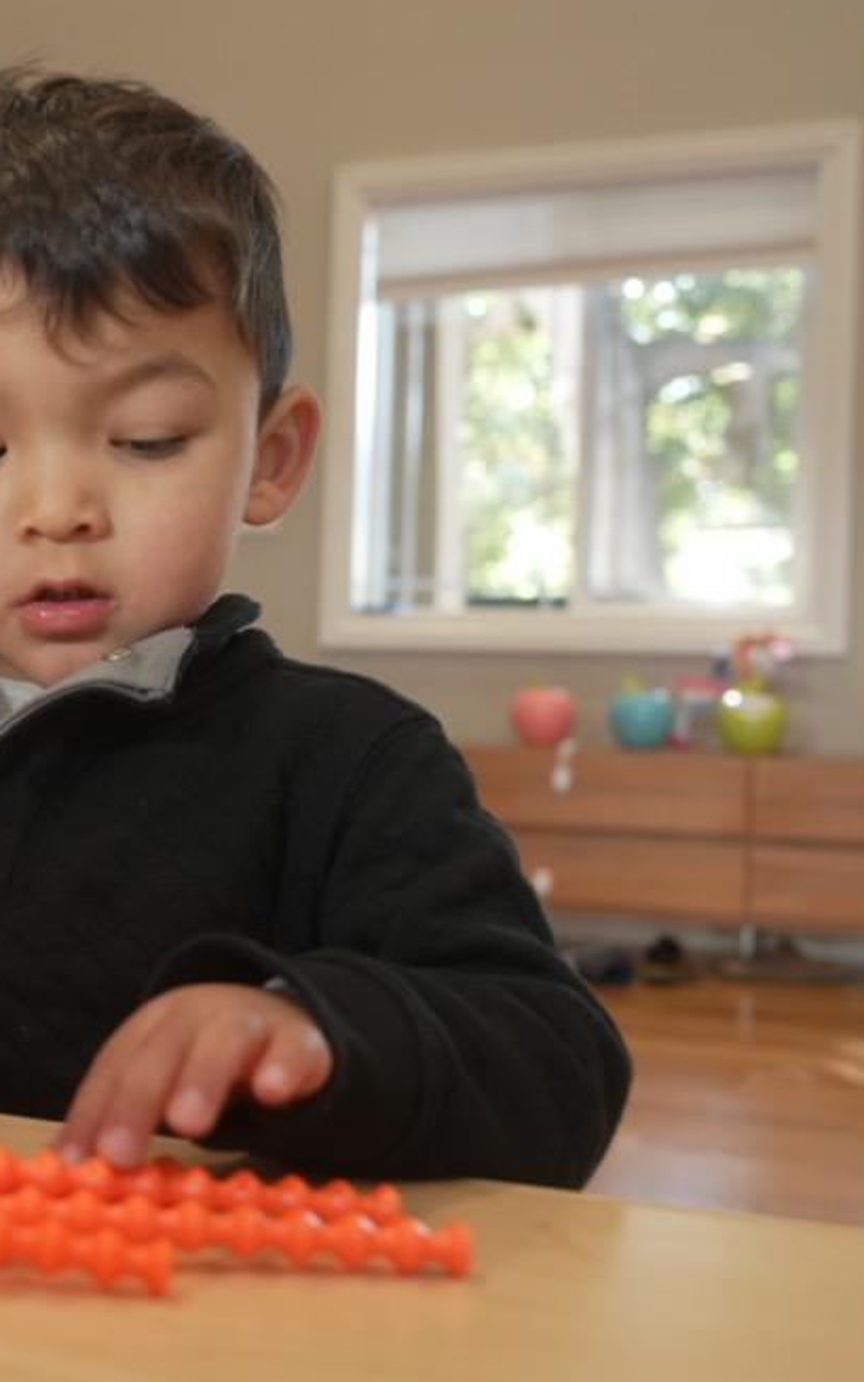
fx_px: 1996
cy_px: 683
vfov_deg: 38.2
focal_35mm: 53
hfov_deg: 23.2
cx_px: -46
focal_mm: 34
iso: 2000
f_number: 5
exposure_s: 1/50
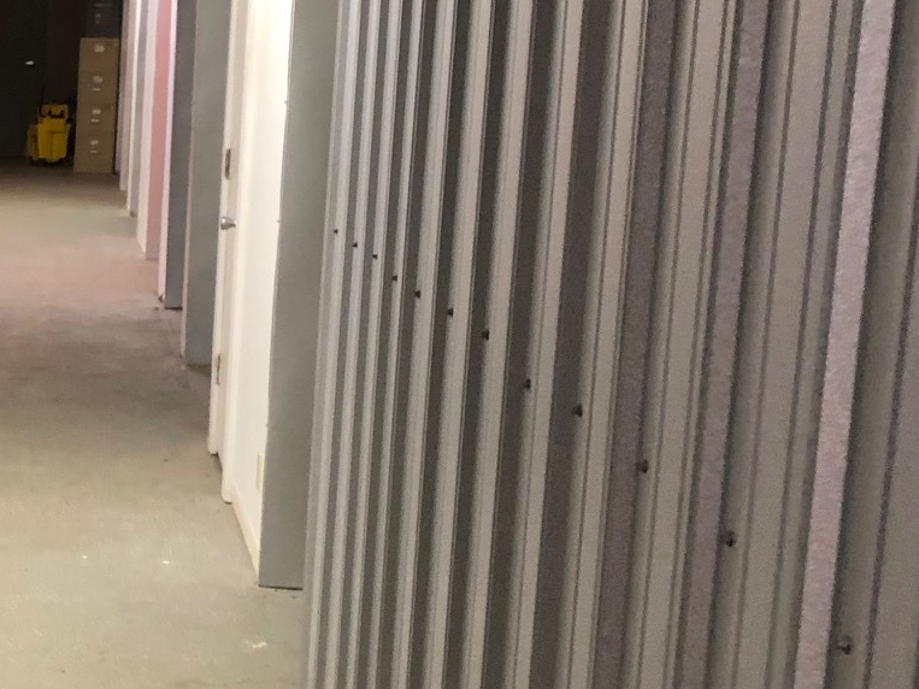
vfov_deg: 19.9
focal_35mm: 74
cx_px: -167
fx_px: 1964
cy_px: 352
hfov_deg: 24.1
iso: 50
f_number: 1.8
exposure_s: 1/15
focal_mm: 4
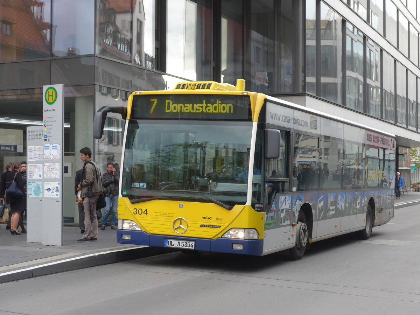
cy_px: 158
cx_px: 210
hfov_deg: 29.4
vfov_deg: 22.3
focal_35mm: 66
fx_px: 801
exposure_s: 1/80
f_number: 3.9
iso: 80
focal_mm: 13.4
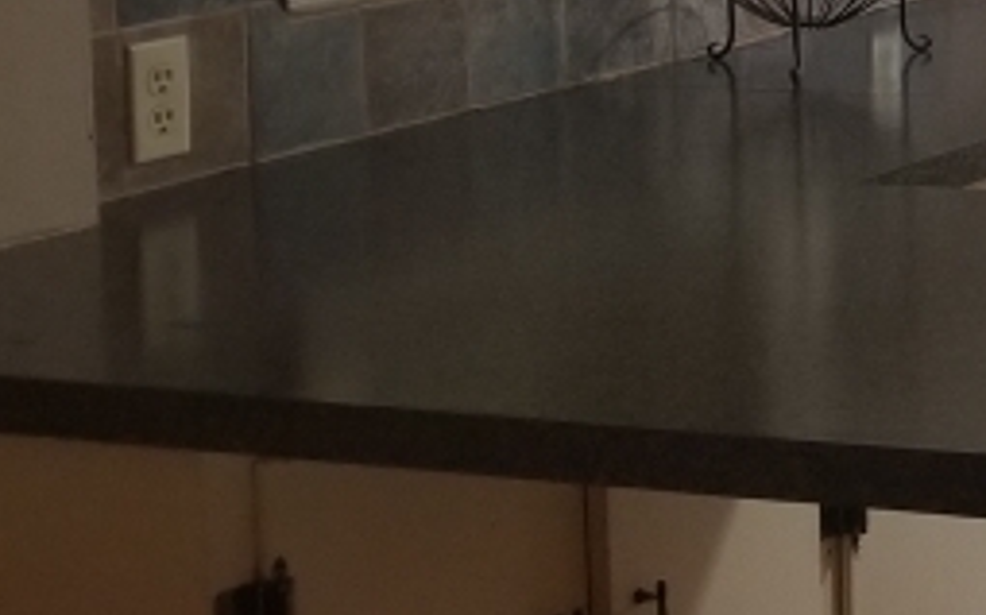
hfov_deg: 16.3
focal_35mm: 109
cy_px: -190
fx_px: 2927
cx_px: 1725
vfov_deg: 11.7
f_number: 1.7
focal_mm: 4.25
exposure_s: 1/20
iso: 200
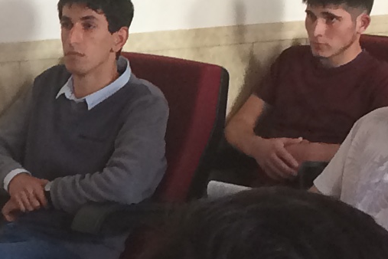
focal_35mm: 194
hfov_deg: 10.3
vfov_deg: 7.0
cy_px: 294
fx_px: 2091
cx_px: -185
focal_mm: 4.15
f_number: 2.2
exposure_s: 1/33
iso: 100
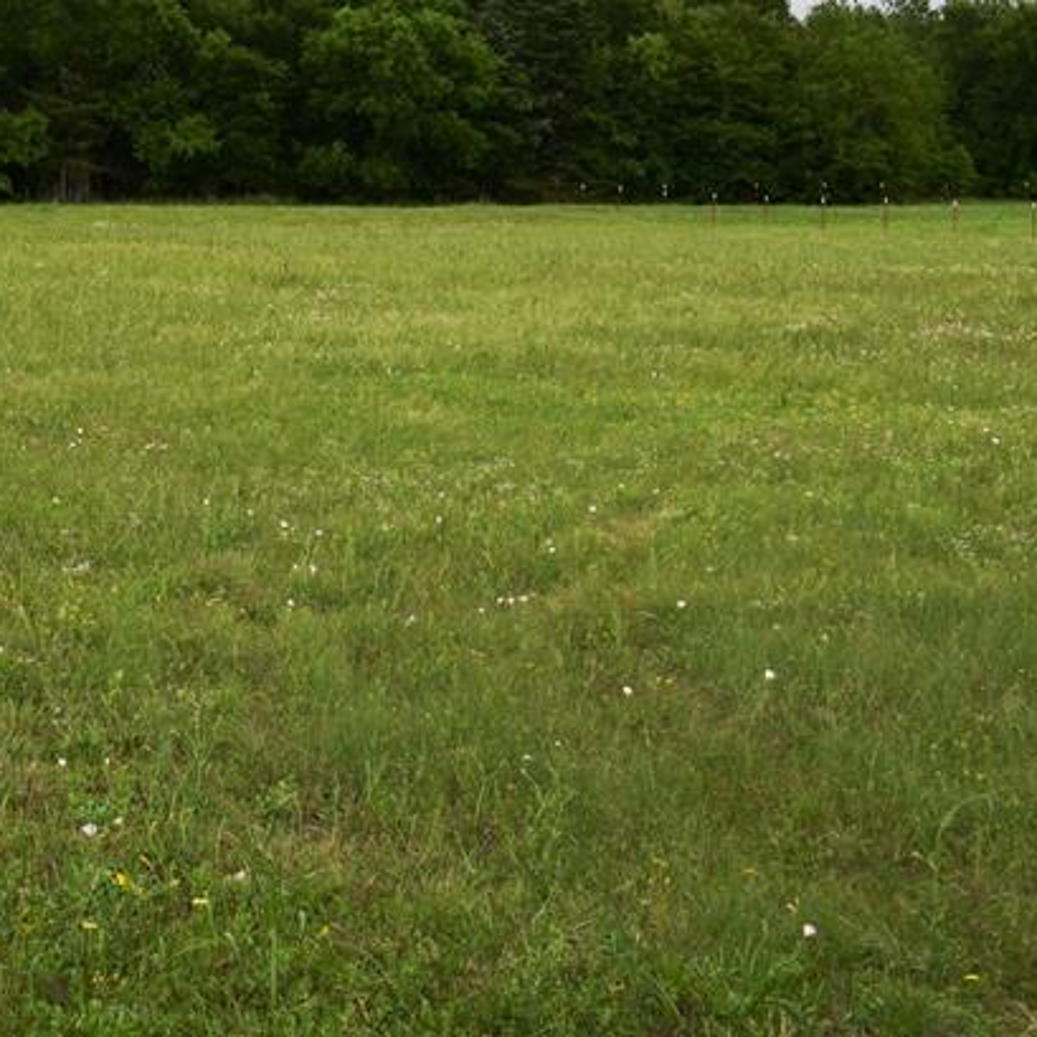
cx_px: -256
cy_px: 175
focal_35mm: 83
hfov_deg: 19.5
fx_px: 2813
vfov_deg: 20.6
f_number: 8
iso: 280
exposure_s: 1/250
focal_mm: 26
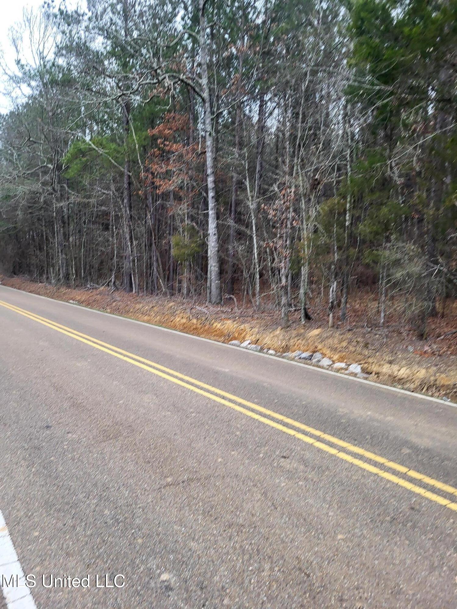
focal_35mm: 26
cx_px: 228
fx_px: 458
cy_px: 304
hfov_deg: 53.1
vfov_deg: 67.3
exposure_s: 1/120
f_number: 1.8
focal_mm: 5.4
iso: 100
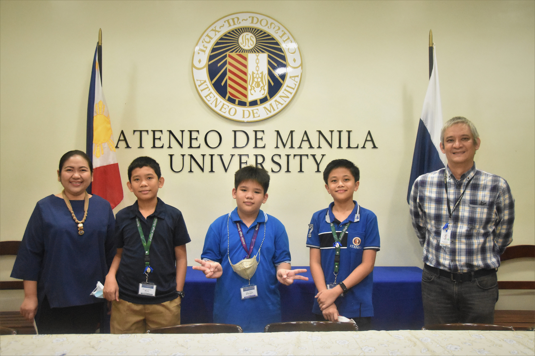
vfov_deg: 34.2
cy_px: 178
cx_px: 268
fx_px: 580
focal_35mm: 39
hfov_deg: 49.6
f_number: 4
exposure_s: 1/200
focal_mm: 26
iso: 8000
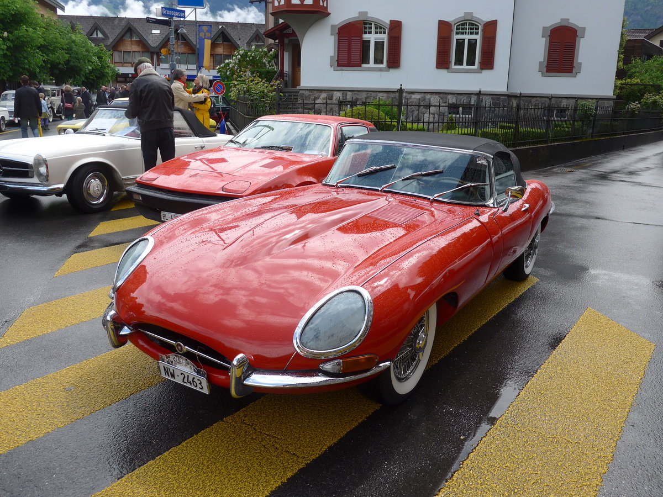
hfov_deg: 61.7
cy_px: 248
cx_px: 332
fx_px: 555
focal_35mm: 29
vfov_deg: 48.2
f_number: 2.8
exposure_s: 1/800
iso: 80
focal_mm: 6
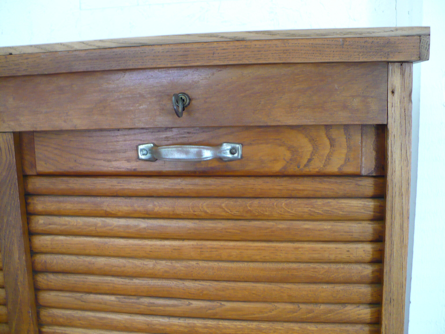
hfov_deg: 50.1
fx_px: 476
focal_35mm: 37
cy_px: 167
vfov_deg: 38.7
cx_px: 222
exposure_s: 1/13
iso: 200
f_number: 2.8
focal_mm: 6.1
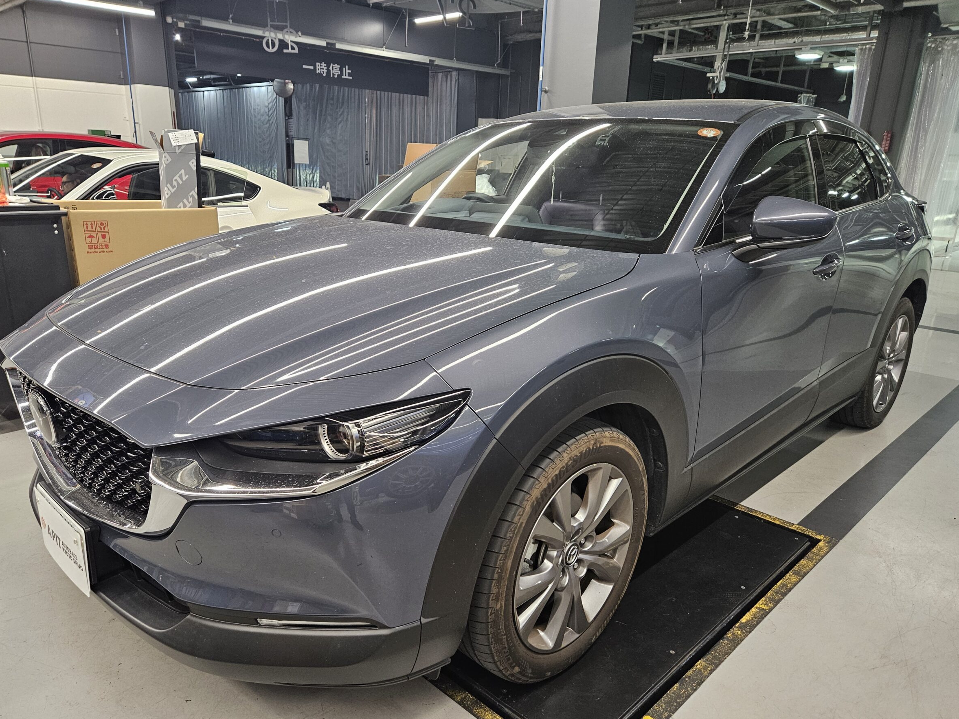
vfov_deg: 54.8
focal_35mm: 25
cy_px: 382
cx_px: 461
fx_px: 693
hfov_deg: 69.4
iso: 250
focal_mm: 5.4
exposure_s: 1/100
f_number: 1.8
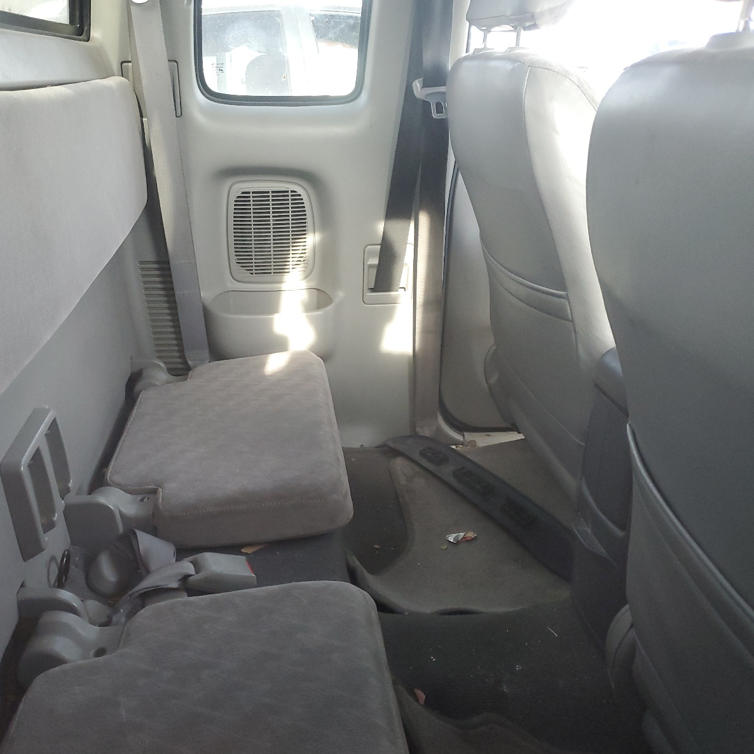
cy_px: 381
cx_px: 276
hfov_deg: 51.9
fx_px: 764
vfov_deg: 52.5
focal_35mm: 31
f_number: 1.5
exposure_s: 1/50
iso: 207
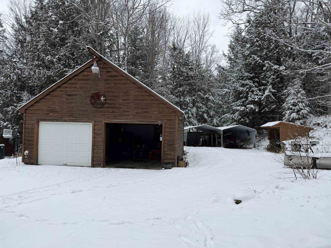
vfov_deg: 56.8
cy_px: 124
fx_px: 229
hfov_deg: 71.6
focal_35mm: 24
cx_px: 166
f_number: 1.78
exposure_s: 1/1585
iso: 80
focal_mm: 6.76
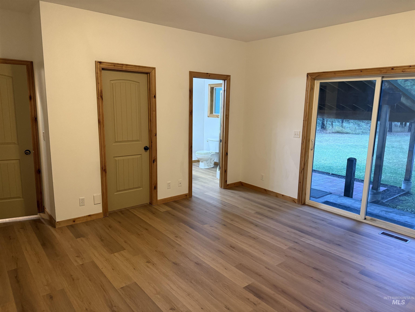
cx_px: 208
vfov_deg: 56.8
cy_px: 156
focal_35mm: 24
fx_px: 288
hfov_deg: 71.6
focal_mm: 6.76
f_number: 1.78
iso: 400
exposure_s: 1/60
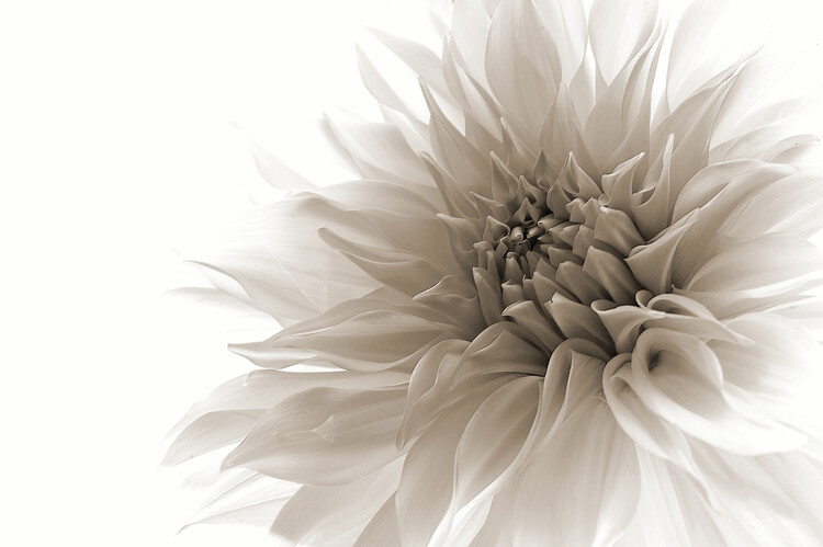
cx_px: 412
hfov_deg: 19.5
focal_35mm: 105
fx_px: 2399
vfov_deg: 13.0
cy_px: 274
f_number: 11
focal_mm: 105
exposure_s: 1/5
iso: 400
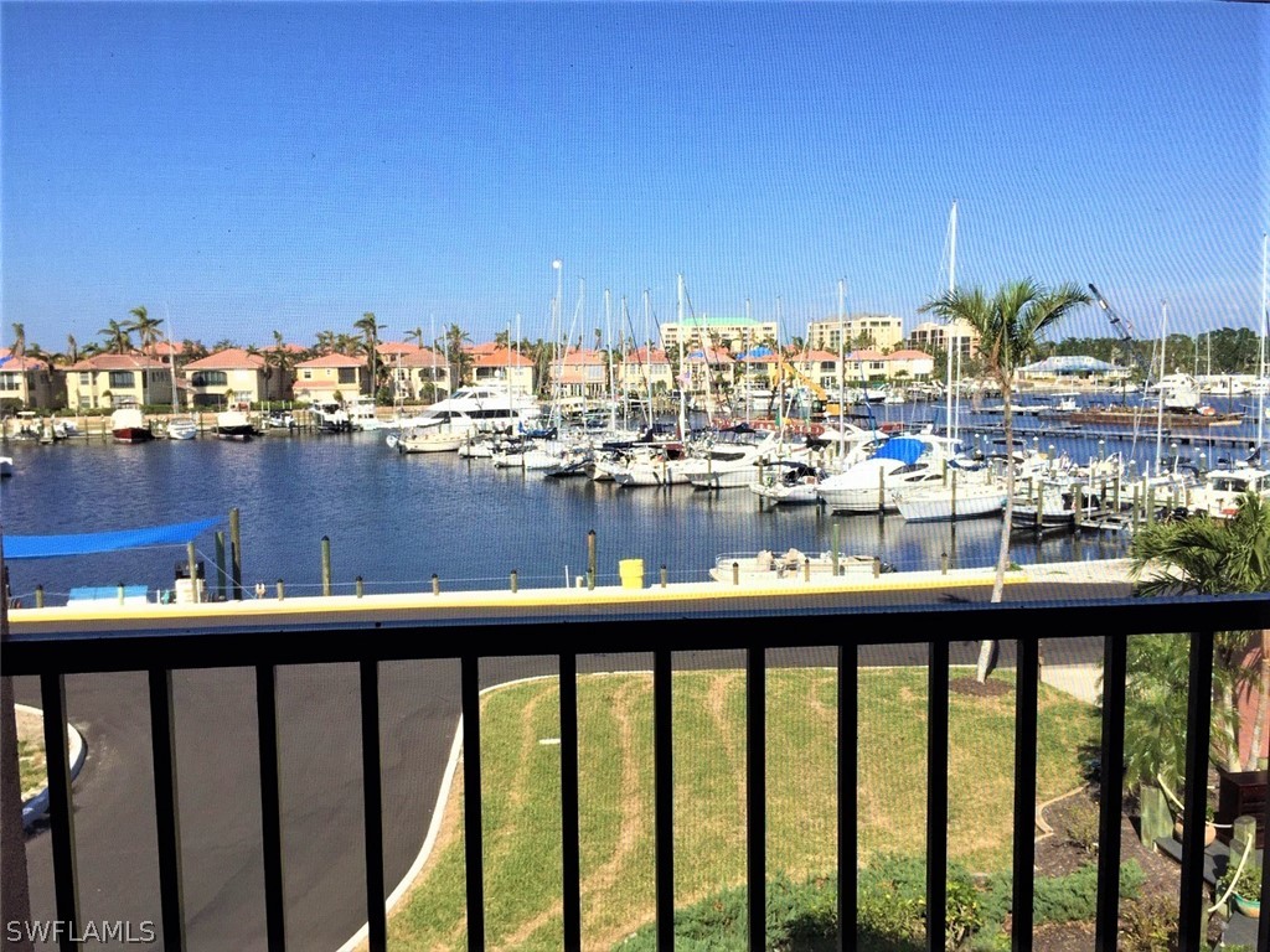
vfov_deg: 48.2
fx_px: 1064
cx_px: 635
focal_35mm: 29
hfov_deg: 61.7
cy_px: 476
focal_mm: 4.15
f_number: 2.2
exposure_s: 1/1582
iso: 32
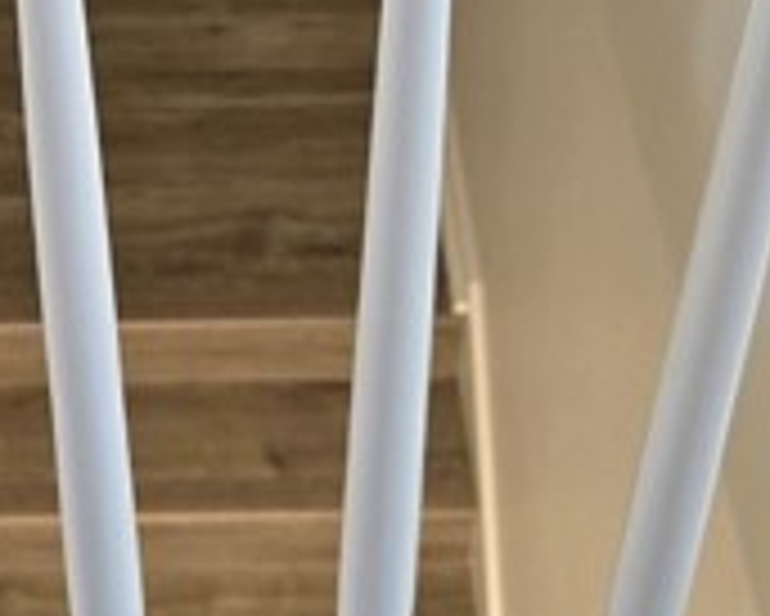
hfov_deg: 22.3
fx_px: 1915
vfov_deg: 17.5
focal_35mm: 84
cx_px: 117
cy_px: -108
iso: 640
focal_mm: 5.4
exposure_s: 1/120
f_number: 1.8
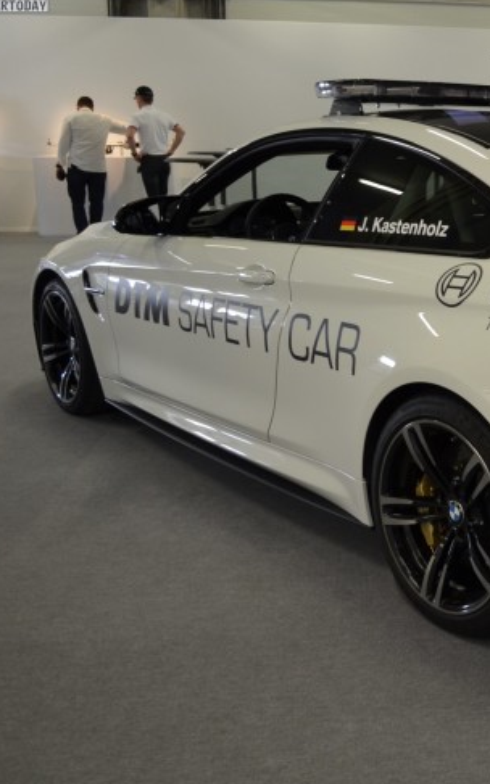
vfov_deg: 42.7
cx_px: 559
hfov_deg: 25.1
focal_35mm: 47
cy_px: 396
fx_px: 1005
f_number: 4
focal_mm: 20
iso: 560
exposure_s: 1/60
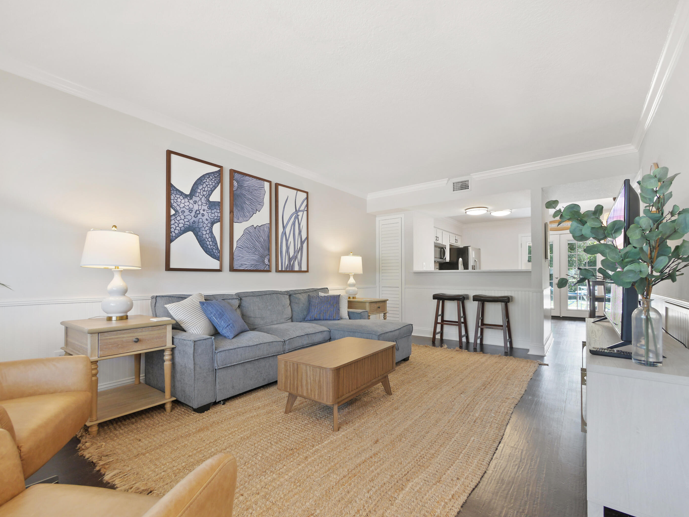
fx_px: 299
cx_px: 348
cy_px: 276
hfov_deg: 98.2
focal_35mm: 15
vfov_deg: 81.6
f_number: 4
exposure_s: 1/13
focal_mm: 7
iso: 400
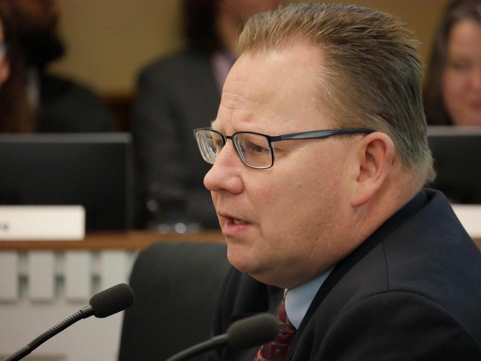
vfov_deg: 5.0
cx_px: 240
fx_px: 4171
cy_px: 180
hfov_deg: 6.6
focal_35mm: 300
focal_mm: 150
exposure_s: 1/80
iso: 3200
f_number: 5.6
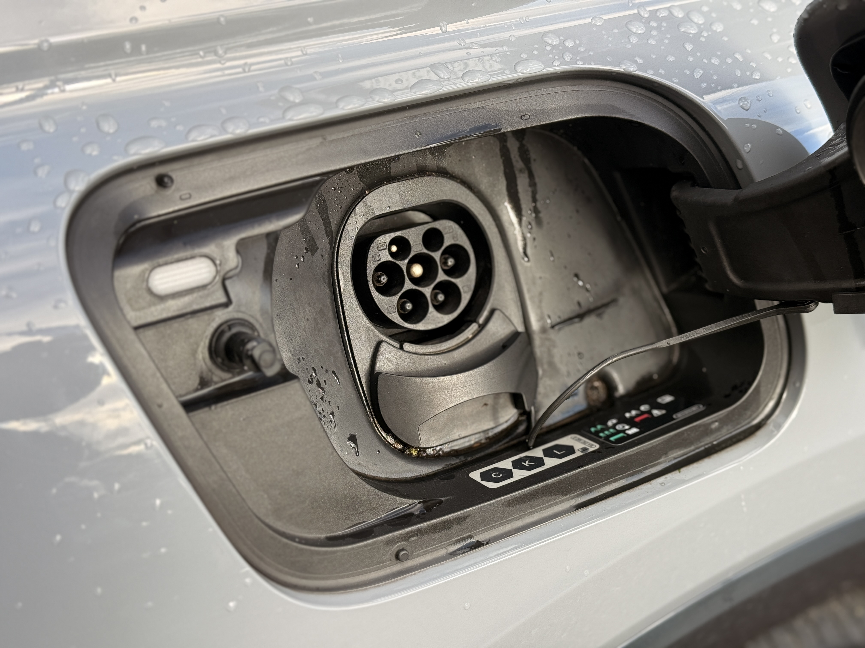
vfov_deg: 30.3
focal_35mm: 48
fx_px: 1199
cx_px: 432
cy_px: 324
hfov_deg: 39.7
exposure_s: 1/496
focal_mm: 6.76
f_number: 1.78
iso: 64
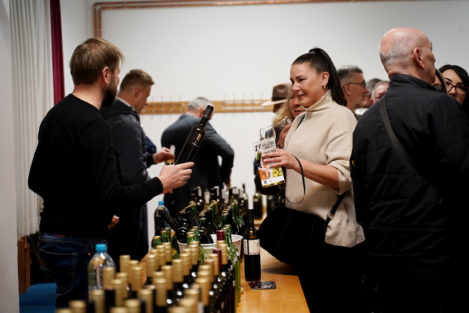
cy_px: 156
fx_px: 977
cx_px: 234
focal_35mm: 75
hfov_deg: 27.0
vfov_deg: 18.2
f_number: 2.8
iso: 2000
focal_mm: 75
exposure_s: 1/160
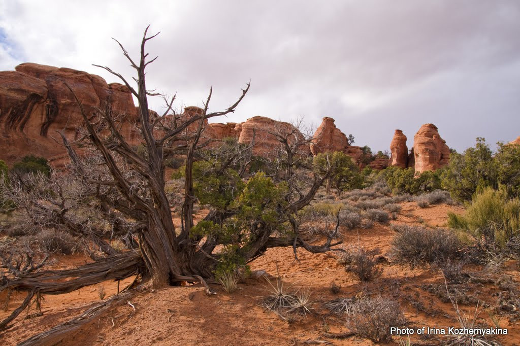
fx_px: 433
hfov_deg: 61.9
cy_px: 173
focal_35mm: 30
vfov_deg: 43.6
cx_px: 260
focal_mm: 20
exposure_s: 1/320
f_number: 8
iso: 200
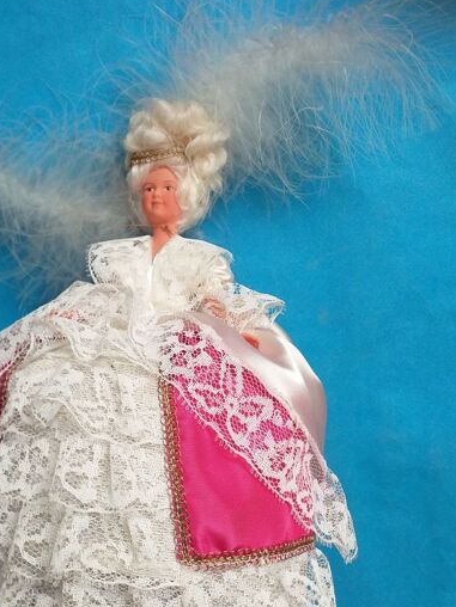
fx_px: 597
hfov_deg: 41.5
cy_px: 367
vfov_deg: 53.5
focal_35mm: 34
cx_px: 176
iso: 100
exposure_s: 1/50
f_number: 1.9
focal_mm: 3.6
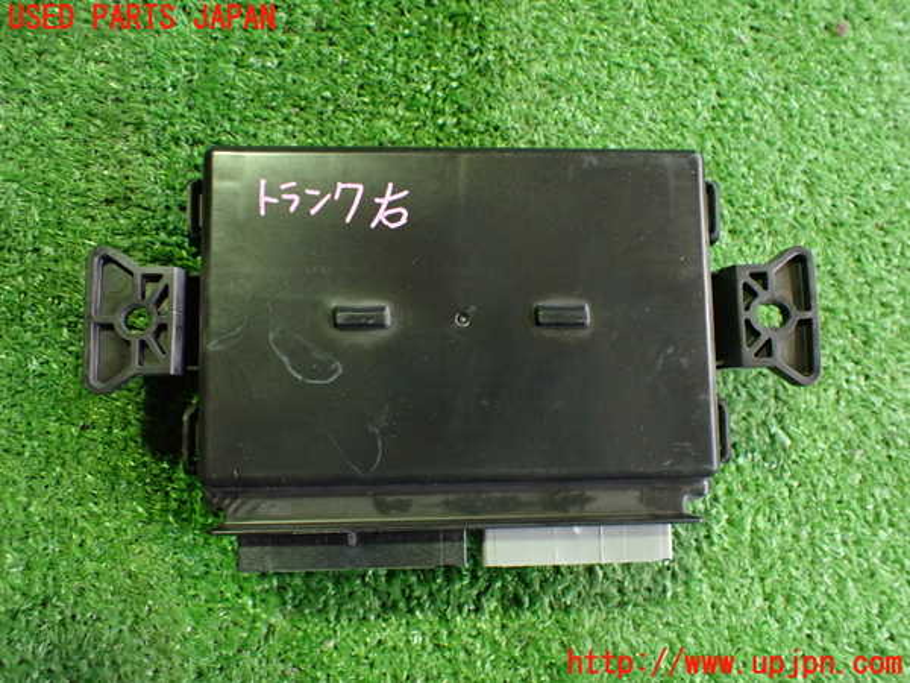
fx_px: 789
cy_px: 342
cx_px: 455
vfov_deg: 46.8
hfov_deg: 60.0
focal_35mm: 30
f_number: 2.3
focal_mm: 5.4
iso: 800
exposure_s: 1/50
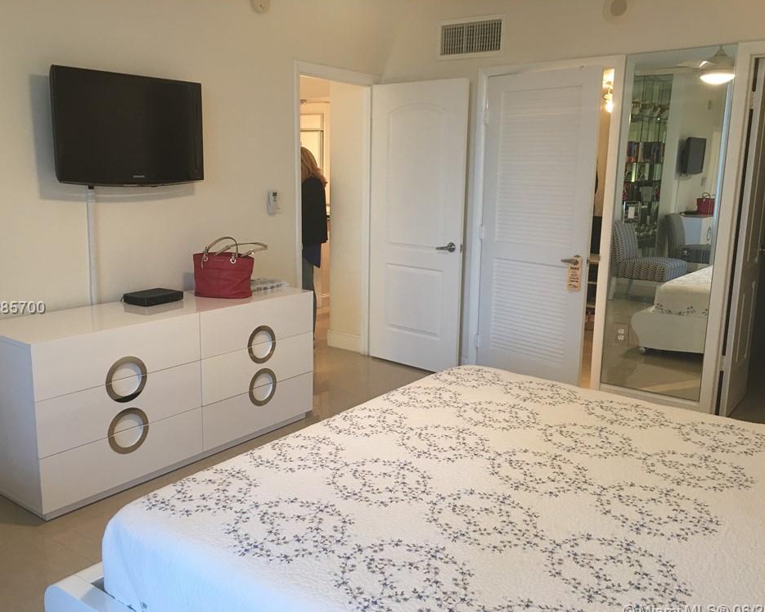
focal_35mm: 31
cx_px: 379
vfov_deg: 47.1
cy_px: 308
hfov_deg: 57.2
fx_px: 702
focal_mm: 4.15
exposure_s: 1/15
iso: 40
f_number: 2.2
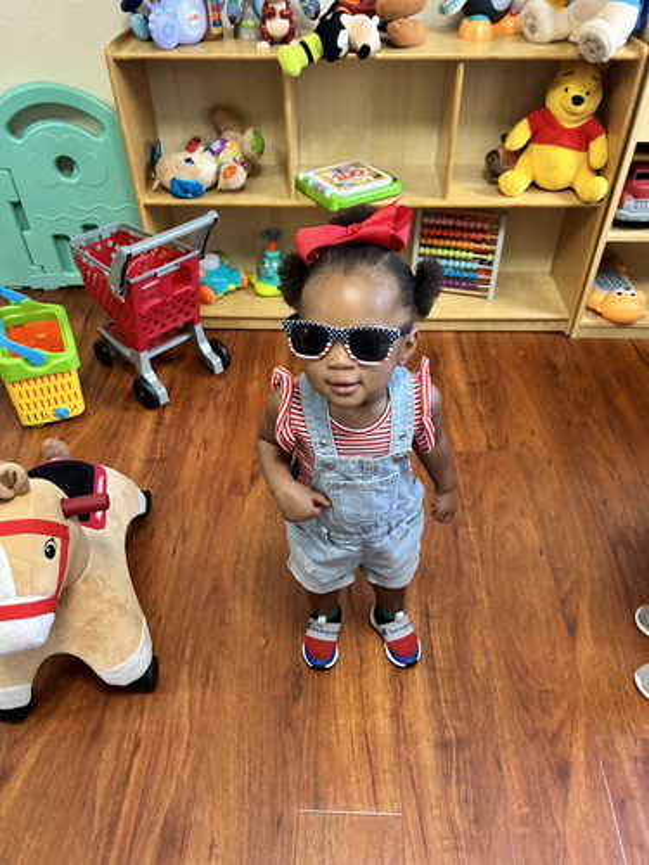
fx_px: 650
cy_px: 432
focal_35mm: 26
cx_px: 324
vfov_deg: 67.3
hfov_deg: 53.1
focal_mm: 5.7
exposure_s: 1/60
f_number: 1.5
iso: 200
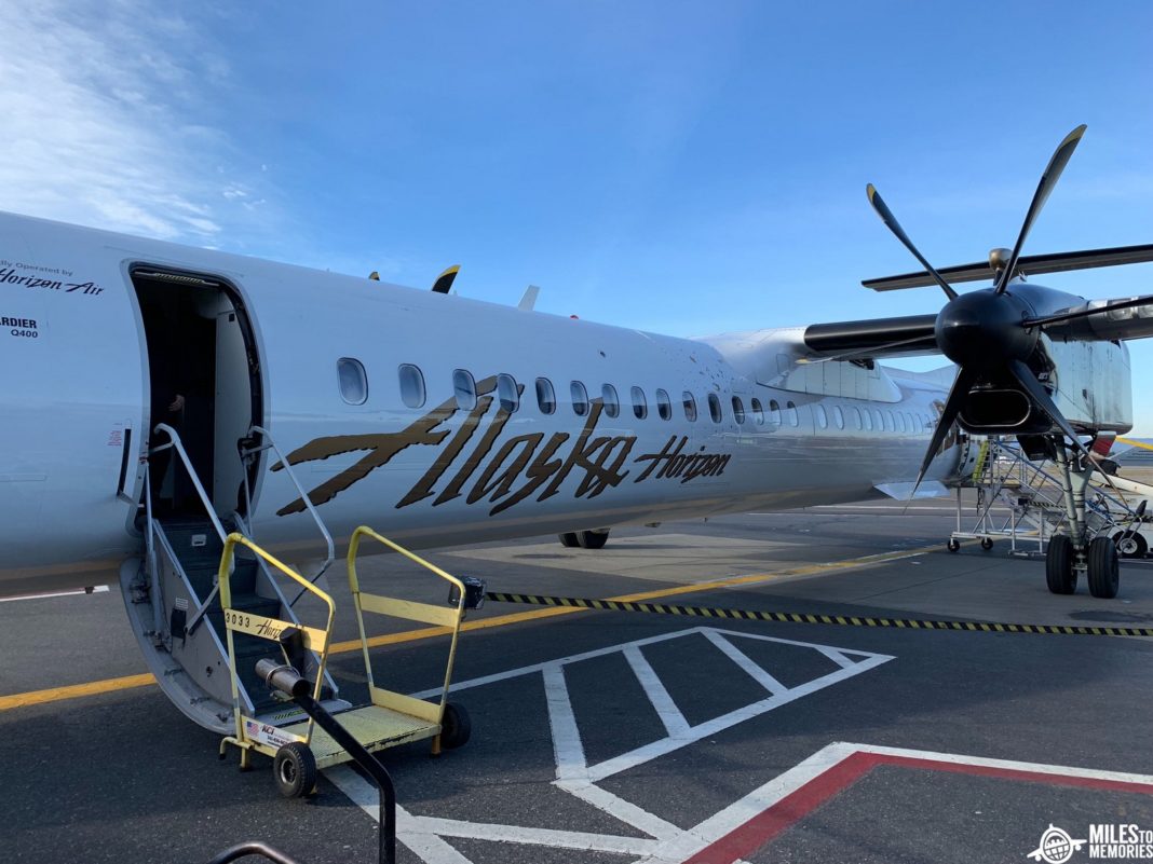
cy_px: 432
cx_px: 576
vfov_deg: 53.1
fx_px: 866
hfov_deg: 67.3
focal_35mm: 26
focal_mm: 4.25
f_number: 1.8
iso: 25
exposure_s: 1/945
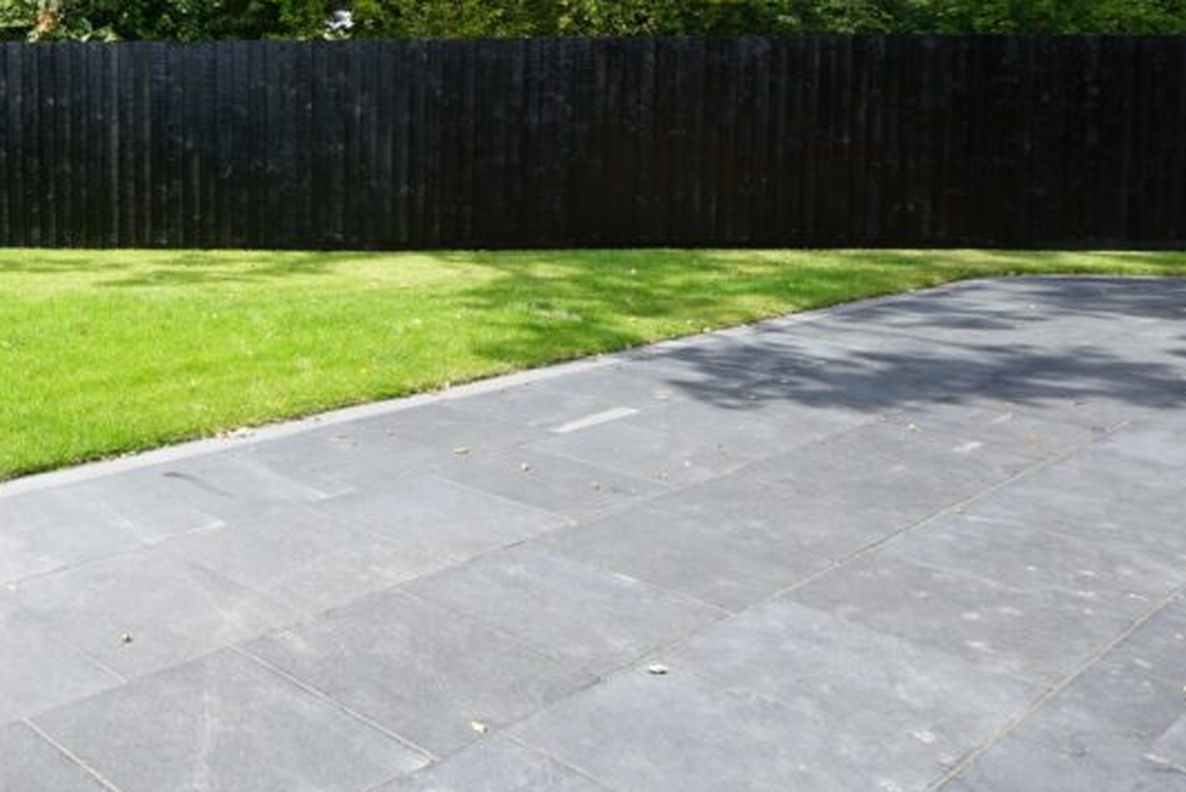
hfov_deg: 46.0
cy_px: 232
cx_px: 45
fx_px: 1187
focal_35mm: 36
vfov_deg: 36.3
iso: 100
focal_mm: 16
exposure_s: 1/60
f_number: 8
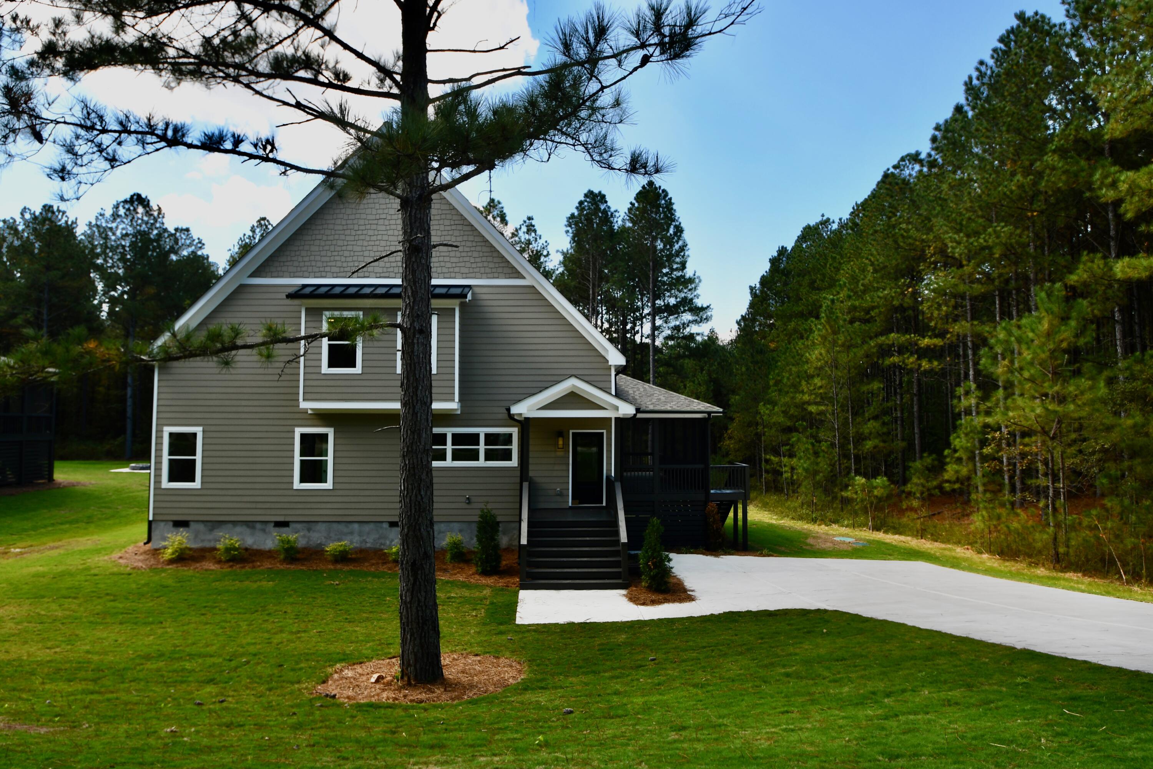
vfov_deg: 64.6
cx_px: 576
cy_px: 384
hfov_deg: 86.9
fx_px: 608
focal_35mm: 19
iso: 100
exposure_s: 1/160
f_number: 6.3
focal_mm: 13
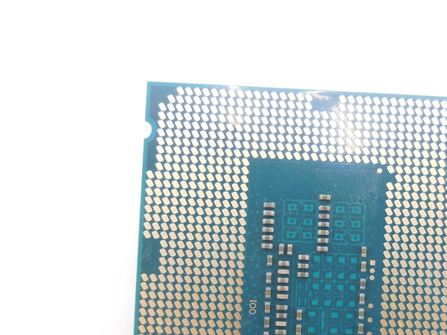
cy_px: 266
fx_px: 607
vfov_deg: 30.2
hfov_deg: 39.7
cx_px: 313
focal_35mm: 47
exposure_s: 1/30
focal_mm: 4.5
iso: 140
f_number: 3.1
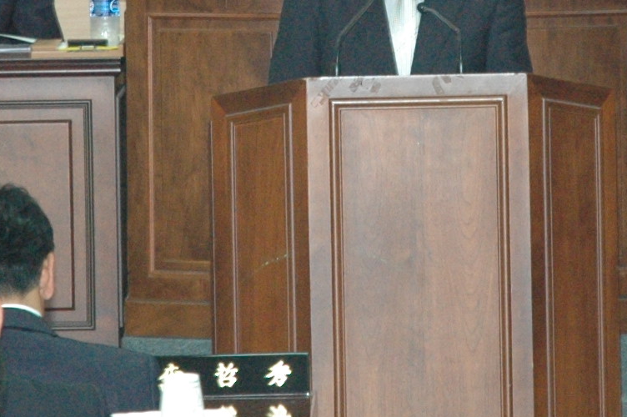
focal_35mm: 420
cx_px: 408
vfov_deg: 3.3
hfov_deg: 4.9
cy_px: -33
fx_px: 7308
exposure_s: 1/60
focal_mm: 70
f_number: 4.5
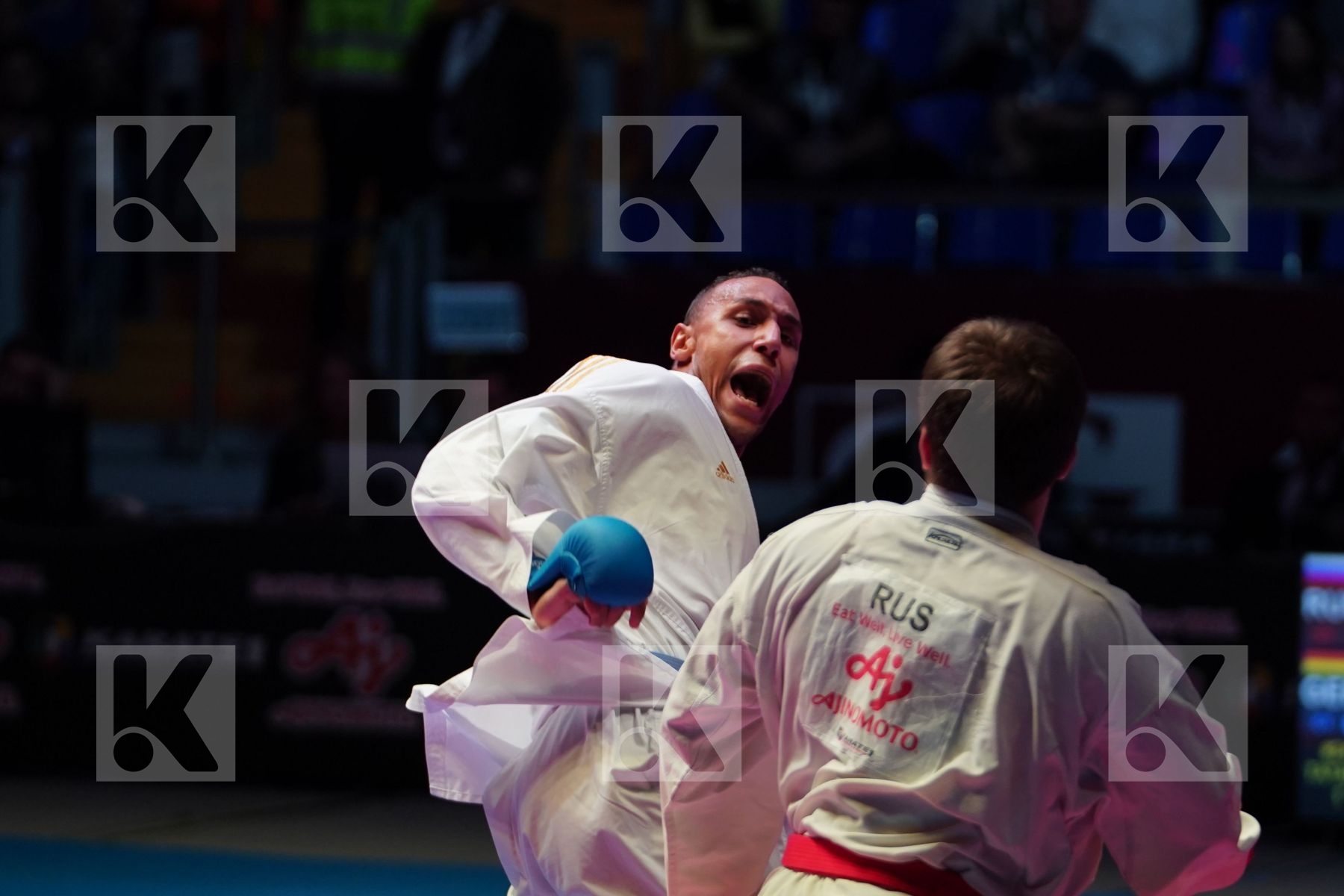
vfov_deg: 6.4
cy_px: 448
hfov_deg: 9.7
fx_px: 7951
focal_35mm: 213
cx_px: 672
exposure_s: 1/1000
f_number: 2.8
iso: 1600
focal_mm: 142
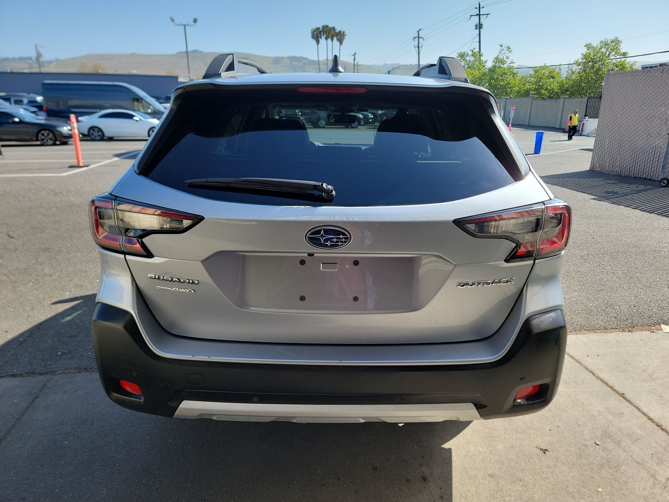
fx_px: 464
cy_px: 251
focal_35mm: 24
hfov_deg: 71.6
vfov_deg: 56.8
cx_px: 334
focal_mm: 6.7
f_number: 1.8
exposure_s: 1/458
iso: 50
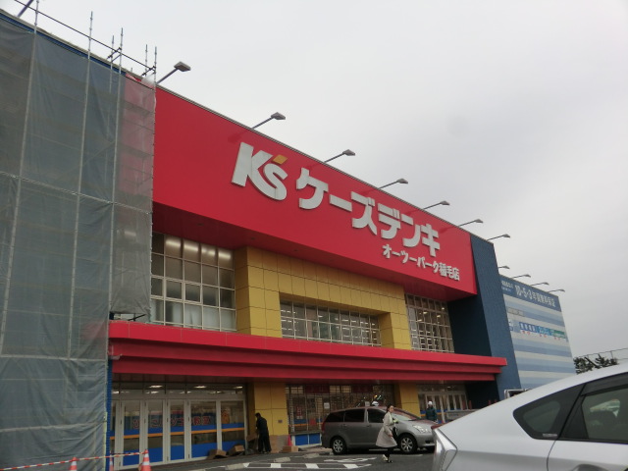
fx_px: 526
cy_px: 236
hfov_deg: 61.7
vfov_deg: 48.2
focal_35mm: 29
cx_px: 314
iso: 80
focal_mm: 5.2
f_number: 3.5
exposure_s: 1/320
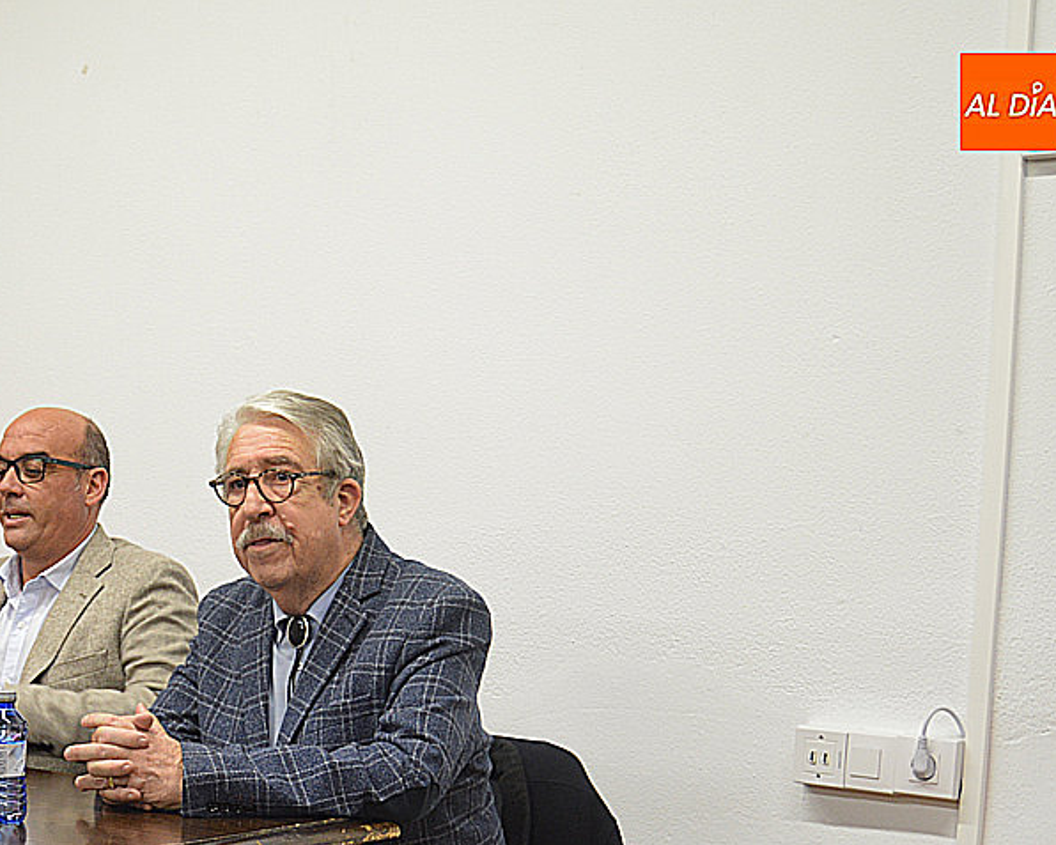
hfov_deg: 26.8
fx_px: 2126
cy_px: 705
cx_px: 73
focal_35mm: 68
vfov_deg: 22.1
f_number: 3.8
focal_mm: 24
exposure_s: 1/60
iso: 640
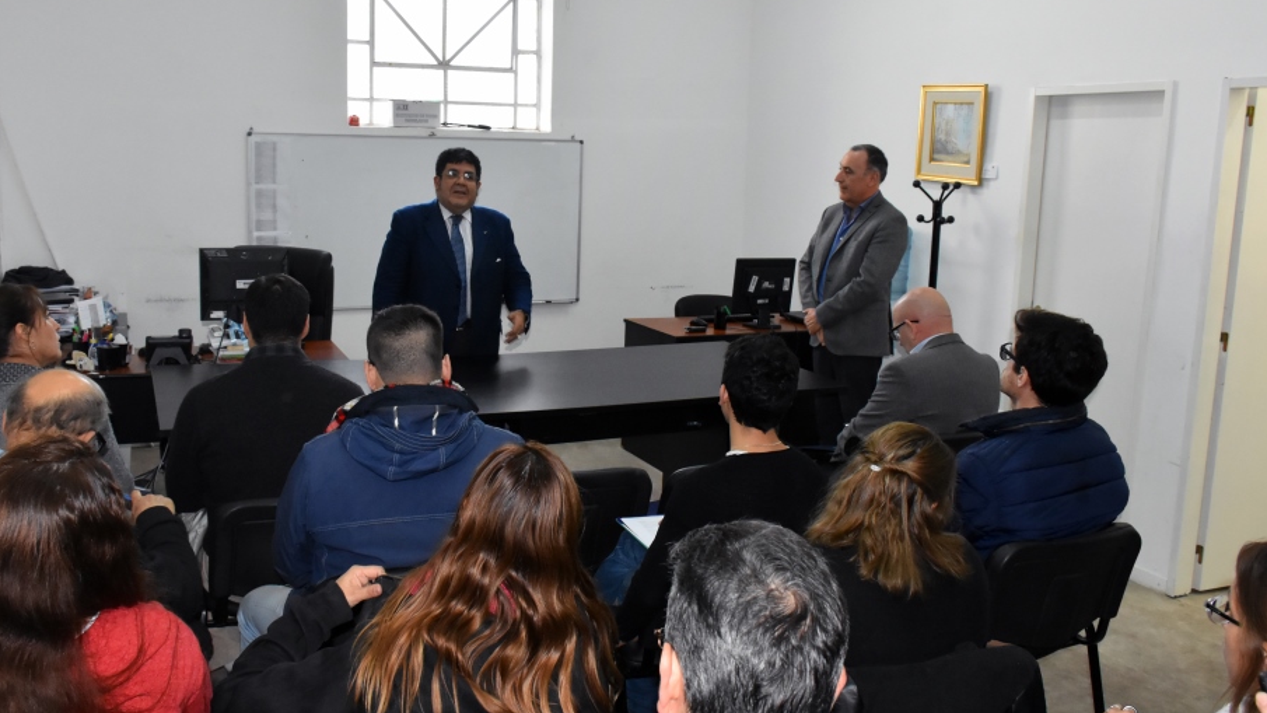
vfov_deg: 36.6
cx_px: 574
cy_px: 323
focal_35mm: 32
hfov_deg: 60.9
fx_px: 1075
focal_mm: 18
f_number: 7.1
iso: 3200
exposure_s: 1/125
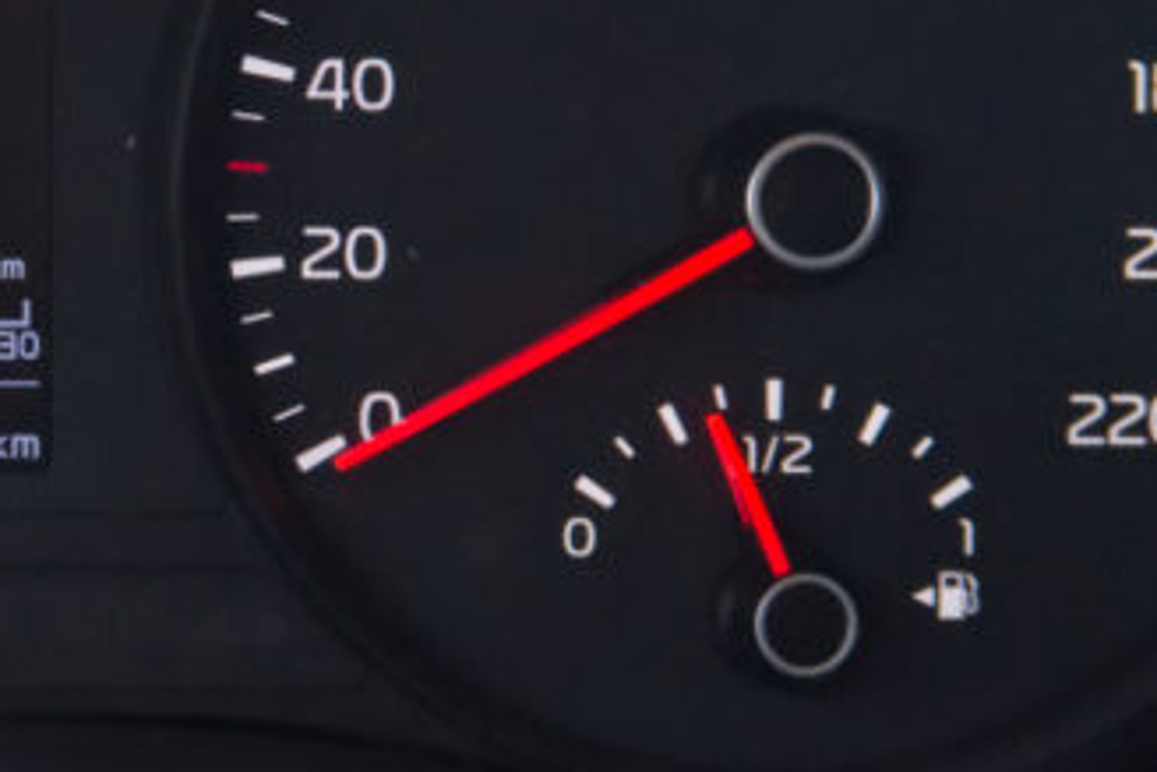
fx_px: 3408
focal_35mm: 106
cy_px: 287
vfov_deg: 12.9
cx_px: -258
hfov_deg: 18.2
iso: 2000
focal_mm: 22.8
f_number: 7.1
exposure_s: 1/250
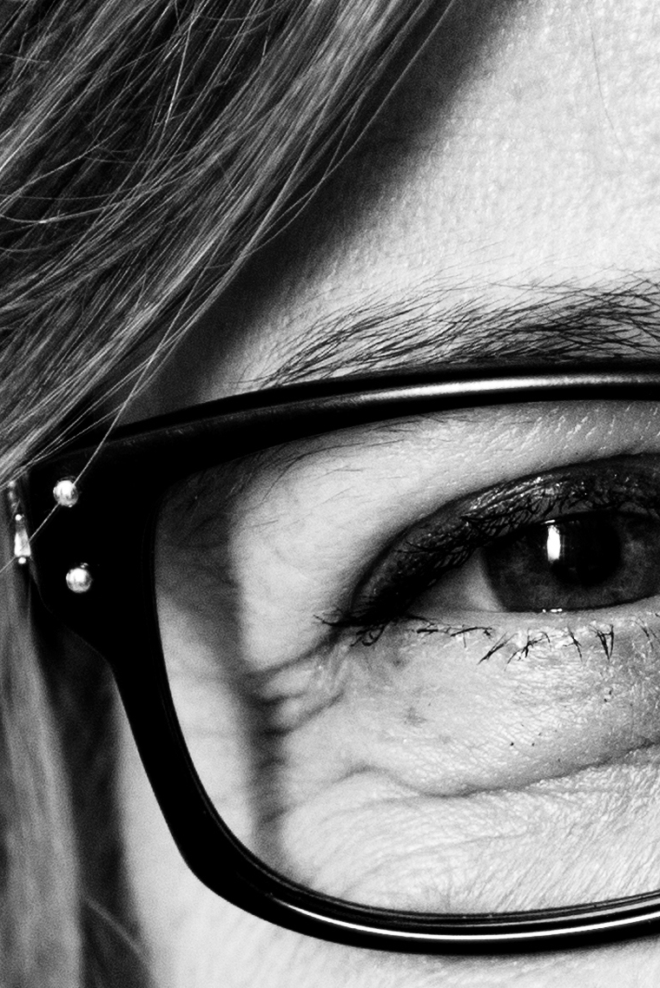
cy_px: 1675
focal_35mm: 679
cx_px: 1033
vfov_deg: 3.0
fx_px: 18648
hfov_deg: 2.0
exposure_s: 1/80
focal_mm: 105
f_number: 3.5
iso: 400
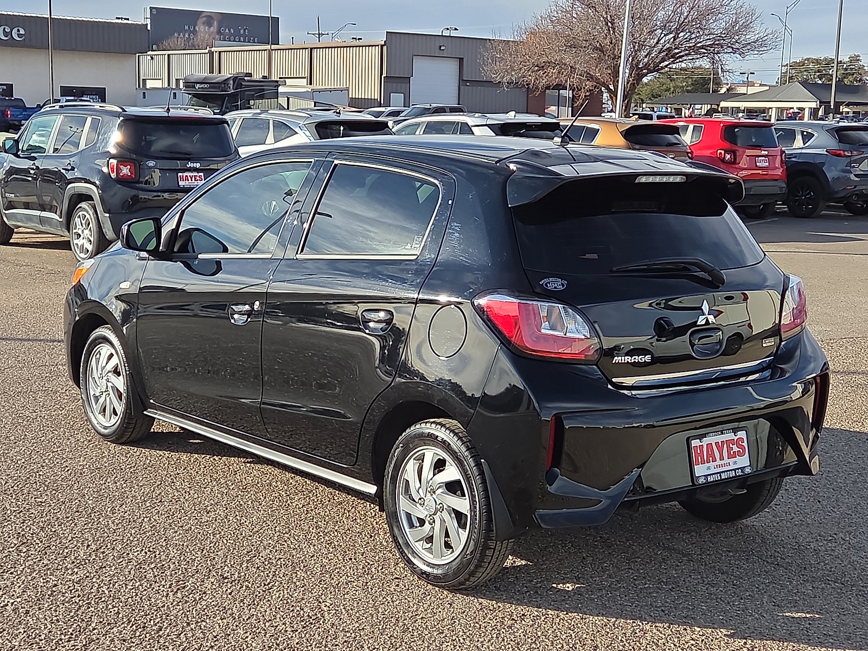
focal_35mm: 53
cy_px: 326
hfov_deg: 36.2
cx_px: 434
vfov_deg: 27.5
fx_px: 1329
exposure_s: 1/1250
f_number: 1.8
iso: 25
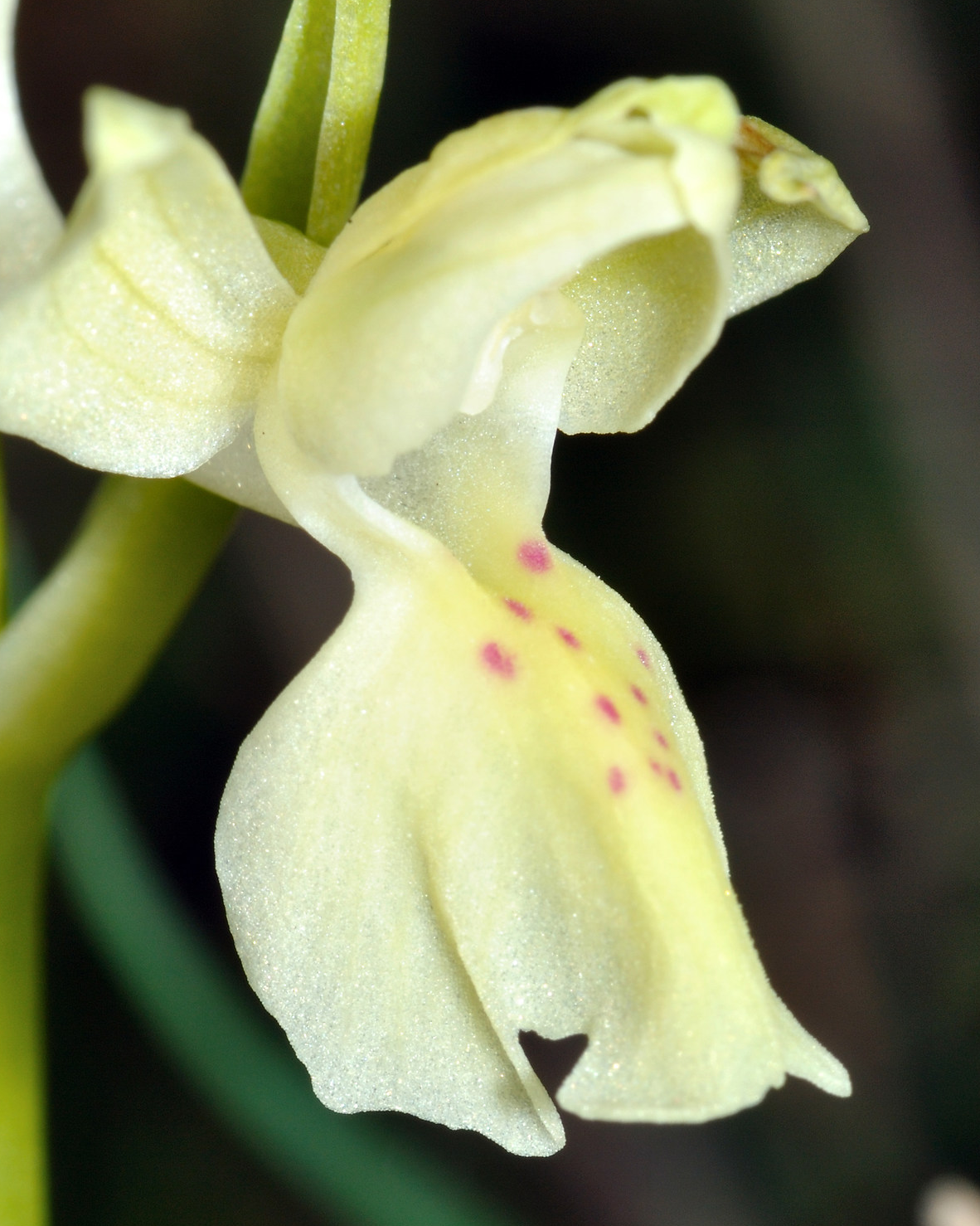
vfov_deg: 9.4
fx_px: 7470
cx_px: 368
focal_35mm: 206
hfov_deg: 7.5
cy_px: 485
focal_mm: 90
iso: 100
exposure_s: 1/160
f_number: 32
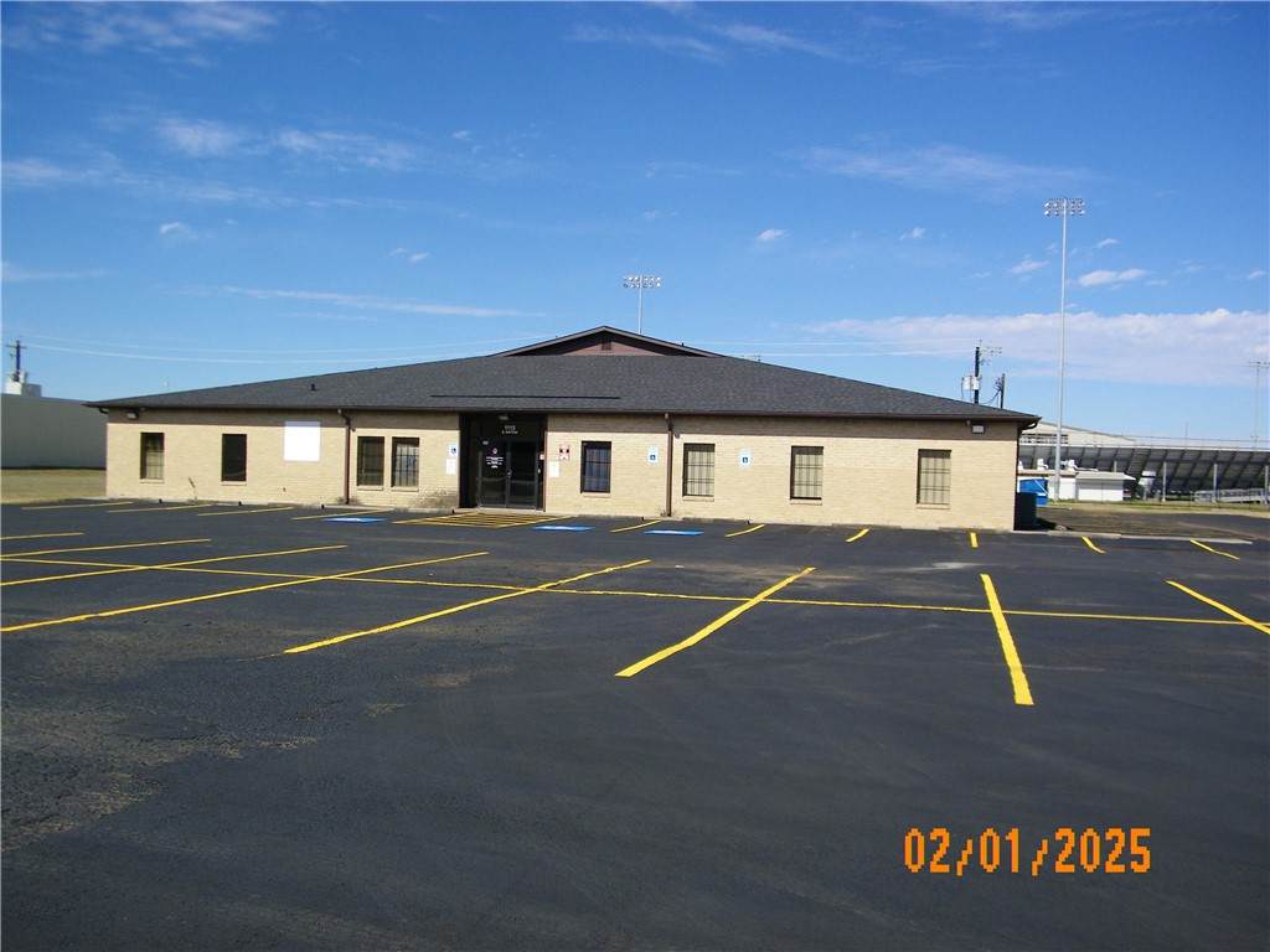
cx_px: 635
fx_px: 1174
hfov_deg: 56.8
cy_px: 476
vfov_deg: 44.2
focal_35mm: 32
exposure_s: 1/320
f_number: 7.2
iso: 80
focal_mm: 5.6
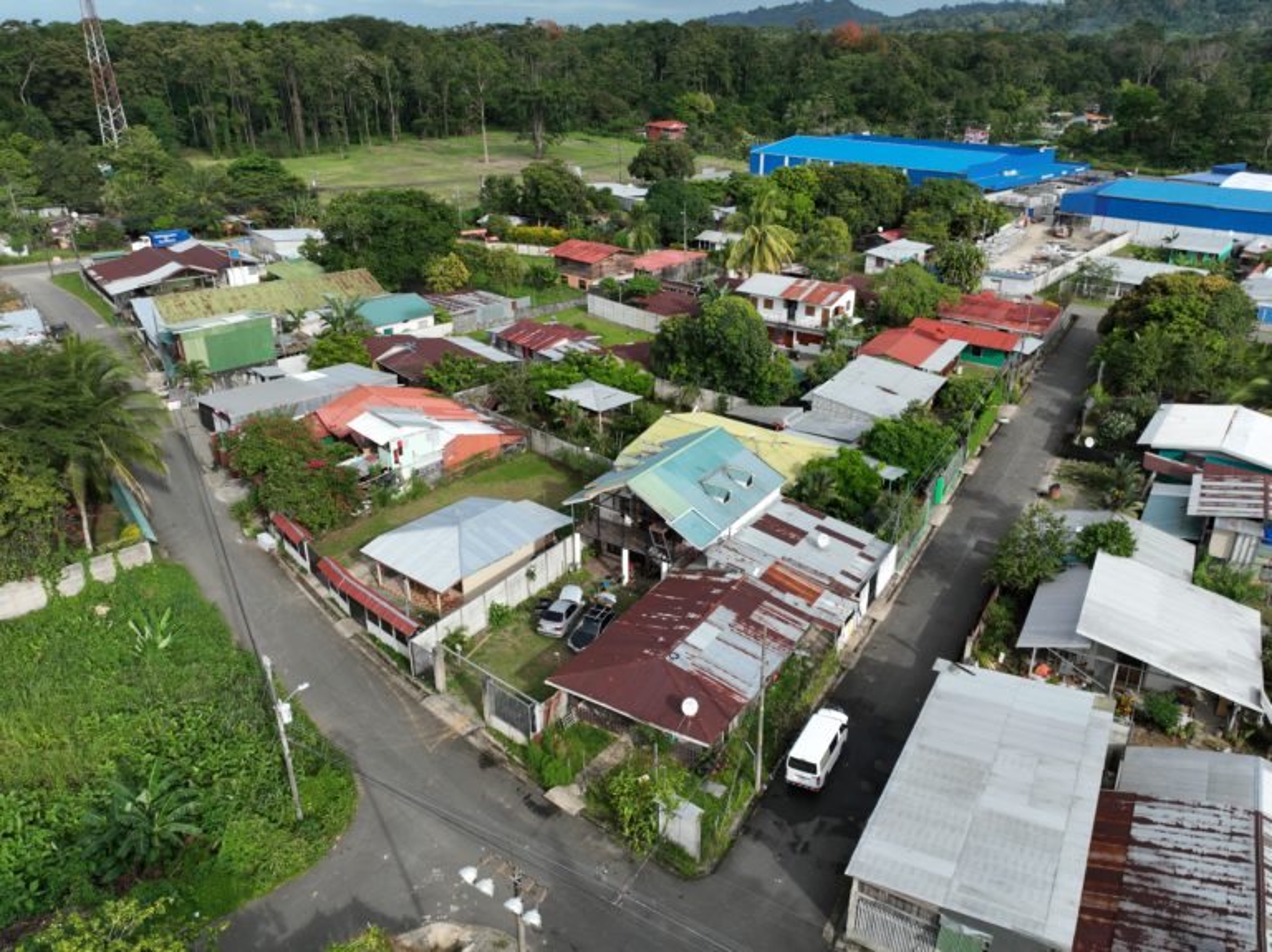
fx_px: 881
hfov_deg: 71.6
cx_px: 636
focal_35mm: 24
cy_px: 476
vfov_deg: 56.8
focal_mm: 12.29
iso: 100
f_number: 2.8
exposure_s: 1/2000
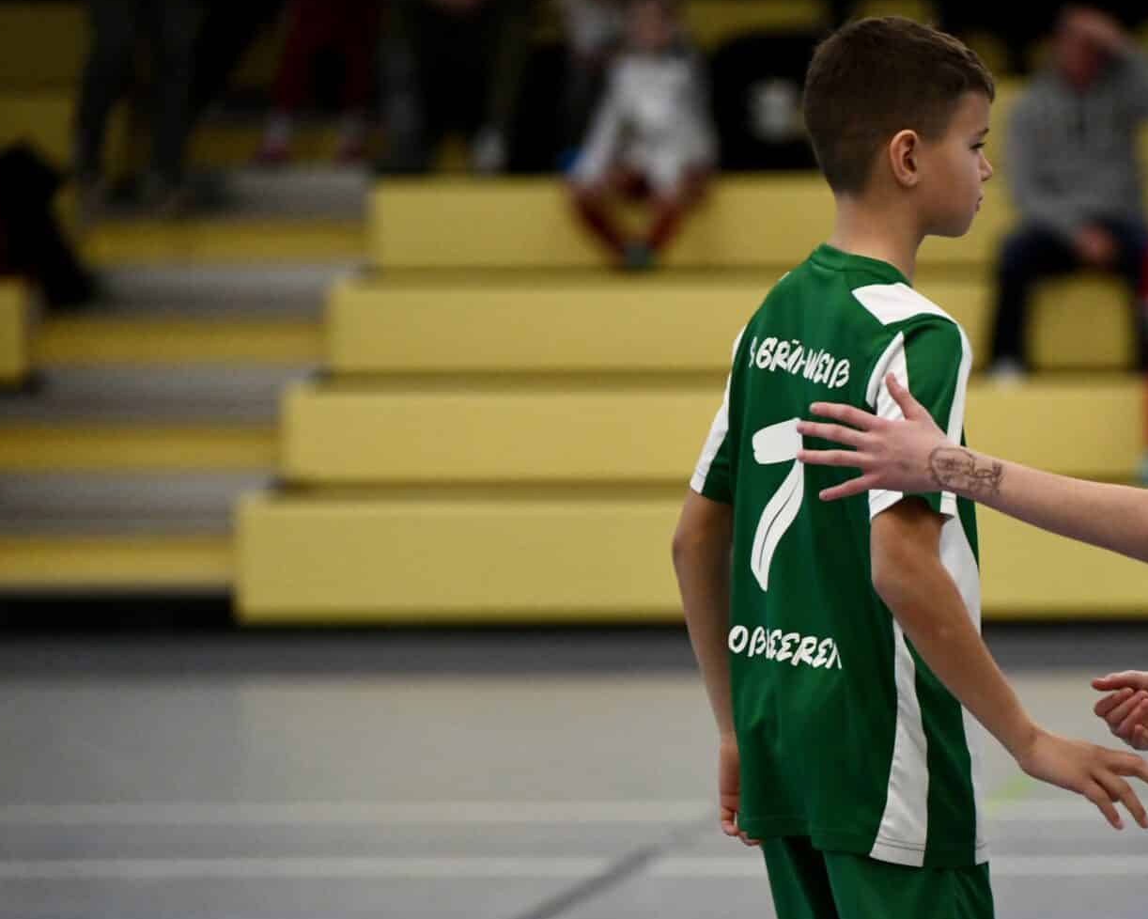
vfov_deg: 6.8
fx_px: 7748
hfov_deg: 8.5
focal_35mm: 228
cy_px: 635
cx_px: 947
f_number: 2.8
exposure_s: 1/1250
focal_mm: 145
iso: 5000
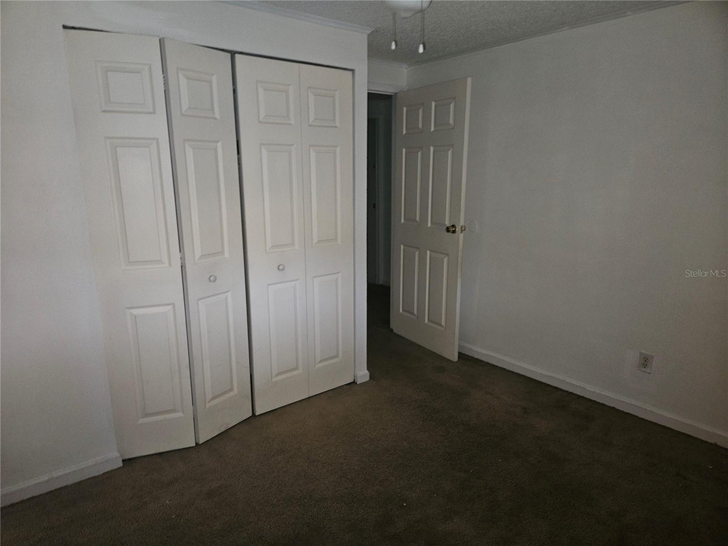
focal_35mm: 23
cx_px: 364
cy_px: 273
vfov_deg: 58.9
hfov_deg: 73.9
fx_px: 484
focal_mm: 5.4
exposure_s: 1/17.8
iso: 125
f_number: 1.8
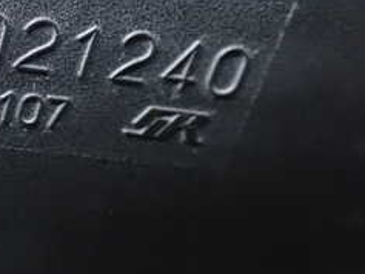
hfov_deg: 23.7
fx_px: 802
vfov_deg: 19.2
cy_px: 60
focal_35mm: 76
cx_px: -54
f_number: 2.3
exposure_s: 1/25
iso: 1600
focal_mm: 5.4
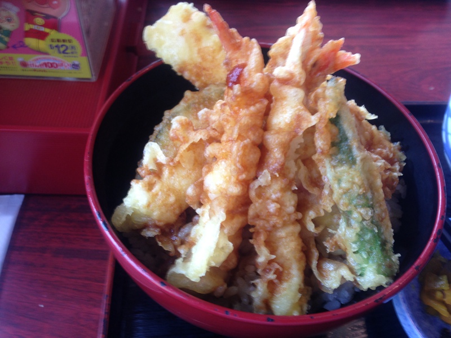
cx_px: 226
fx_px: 430
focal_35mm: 33
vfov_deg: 42.9
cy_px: 169
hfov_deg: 55.4
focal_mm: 4.13
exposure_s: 1/24
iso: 50
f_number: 2.4
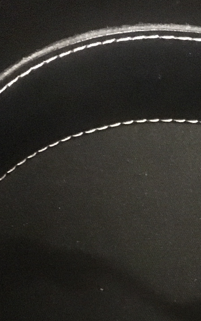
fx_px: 754
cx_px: 204
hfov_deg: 14.9
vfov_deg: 23.0
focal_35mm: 86
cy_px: 332
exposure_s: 1/15
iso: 2000
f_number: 2.2
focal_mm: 4.15
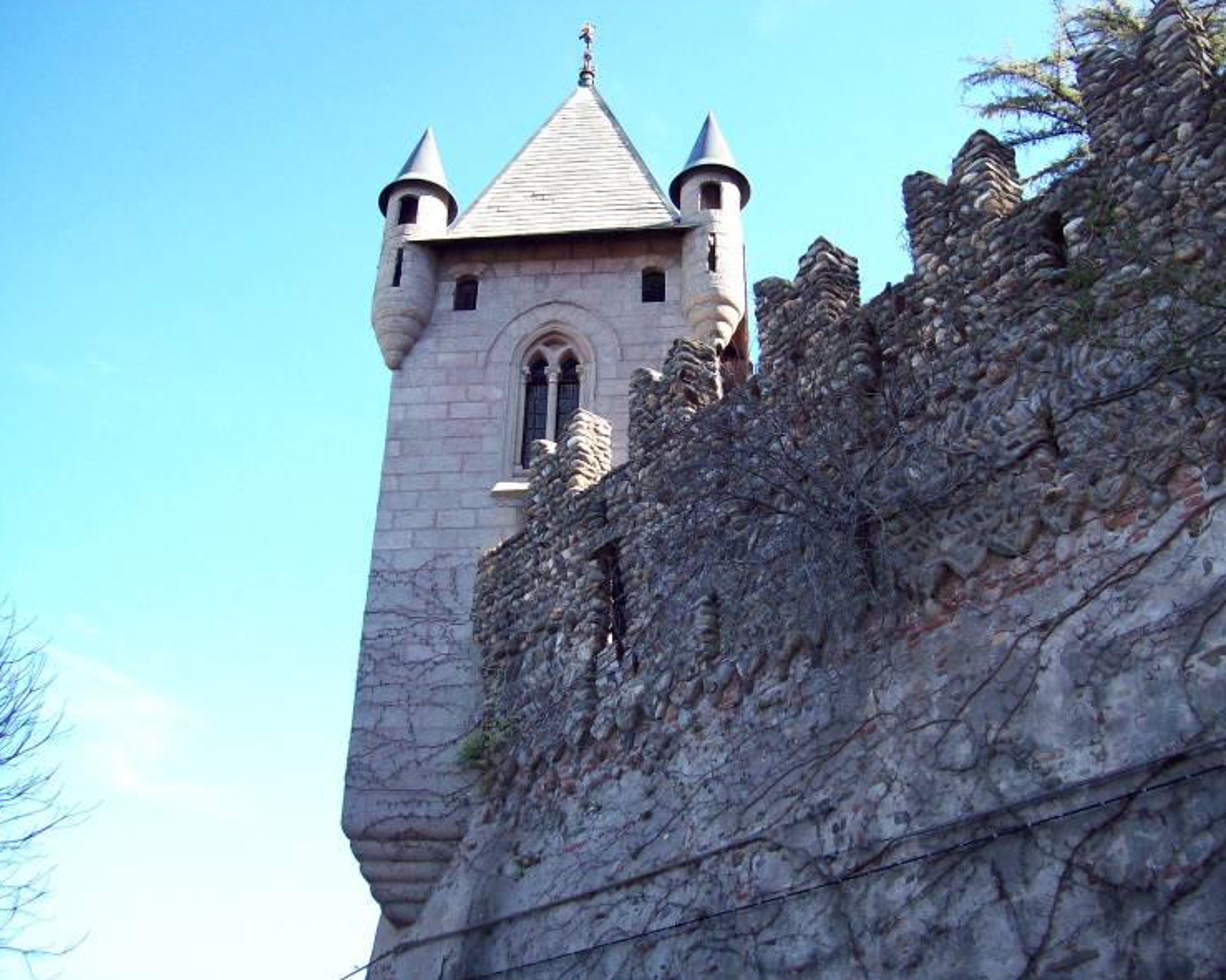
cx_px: 642
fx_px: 1379
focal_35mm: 38
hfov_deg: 47.9
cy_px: 487
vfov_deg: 39.1
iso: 80
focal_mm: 6
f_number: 2.7
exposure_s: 1/266
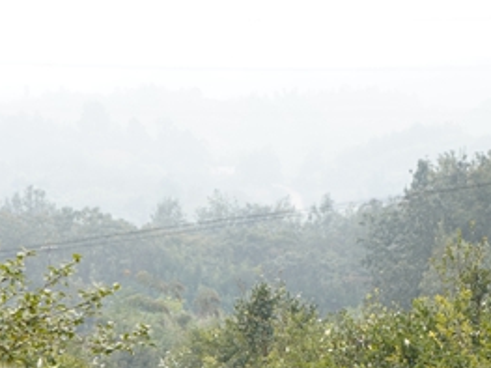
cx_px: 99
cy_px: 320
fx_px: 2325
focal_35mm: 164
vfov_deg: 9.0
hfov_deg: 12.0
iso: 320
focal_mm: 70
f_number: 8
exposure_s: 1/160
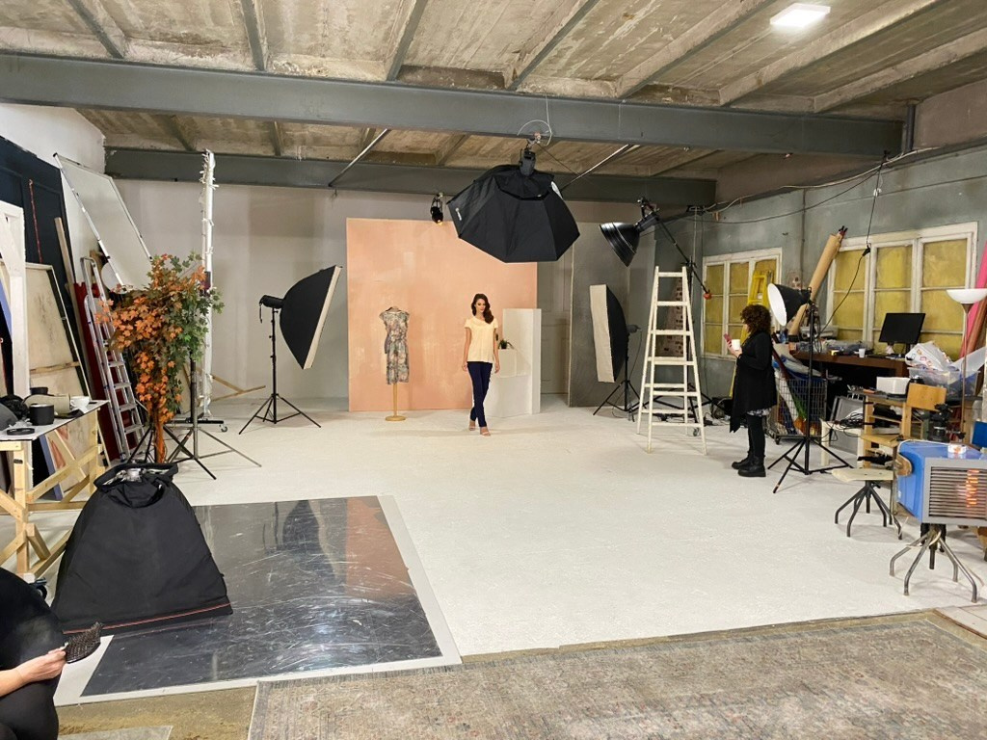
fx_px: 741
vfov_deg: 53.1
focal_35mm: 26
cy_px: 370
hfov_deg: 67.3
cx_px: 494
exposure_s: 1/50
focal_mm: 4.25
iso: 320
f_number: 1.8
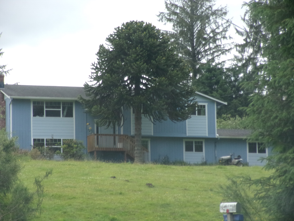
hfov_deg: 13.9
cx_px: 147
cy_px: 110
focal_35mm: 142
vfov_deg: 10.4
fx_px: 1206
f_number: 6.3
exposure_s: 1/280
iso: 200
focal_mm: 25.5
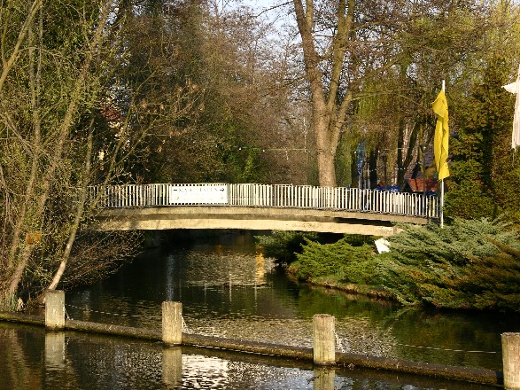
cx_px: 260
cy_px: 195
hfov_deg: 19.6
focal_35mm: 100
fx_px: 1502
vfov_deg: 14.8
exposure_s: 1/120
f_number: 4.6
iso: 50
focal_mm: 25.4
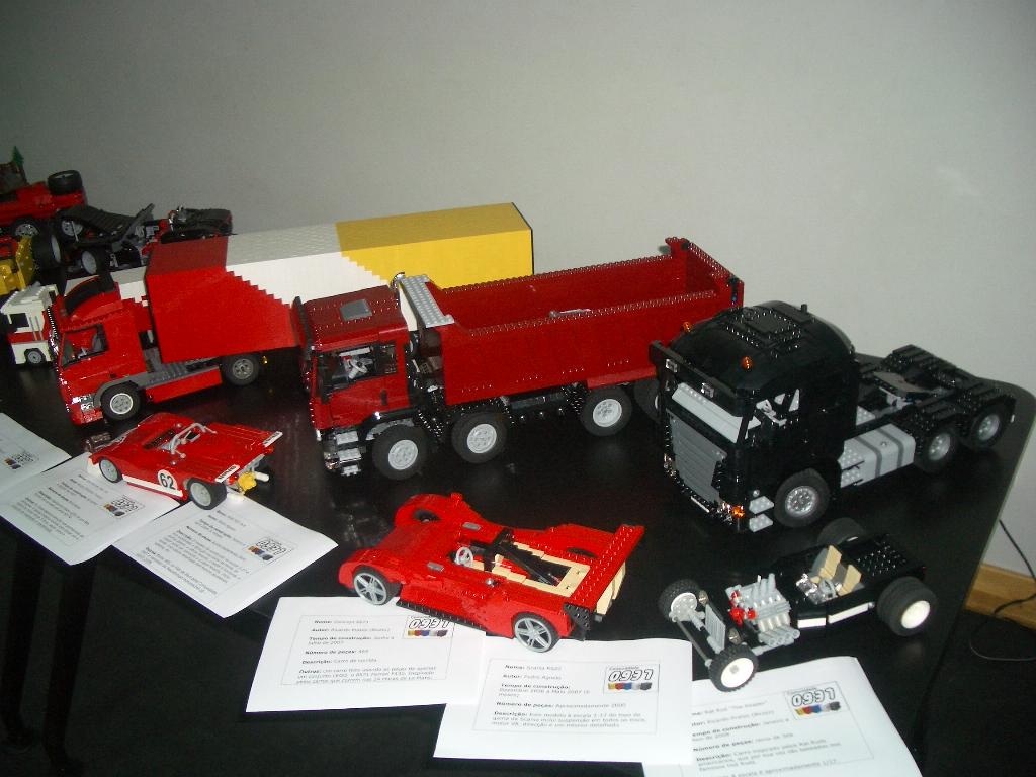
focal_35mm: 35
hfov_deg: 52.6
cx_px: 518
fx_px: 1047
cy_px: 388
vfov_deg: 40.7
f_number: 2.6
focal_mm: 5.8
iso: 100
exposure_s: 1/60
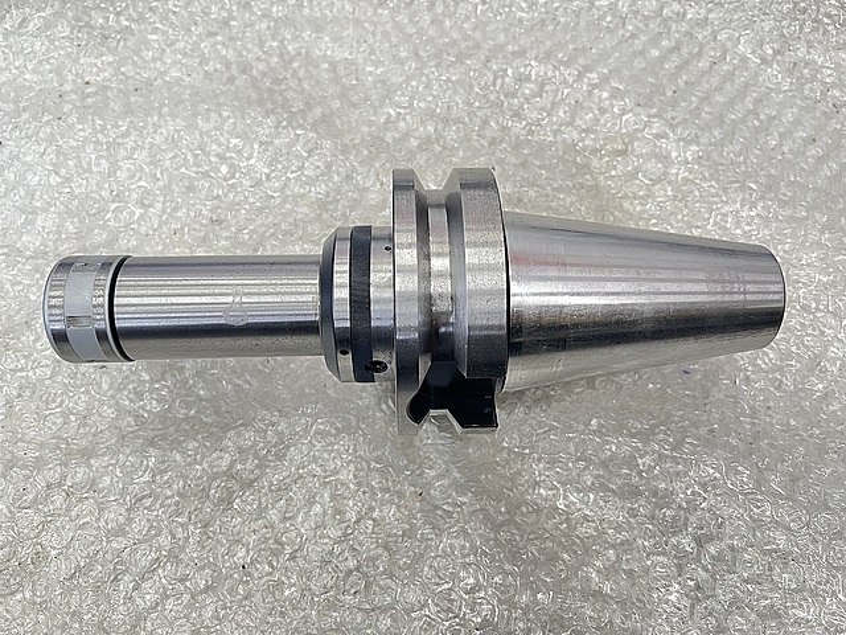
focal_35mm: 26
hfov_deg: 67.3
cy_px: 318
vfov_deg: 53.1
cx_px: 423
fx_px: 635
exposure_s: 1/60
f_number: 1.5
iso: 250
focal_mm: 5.7
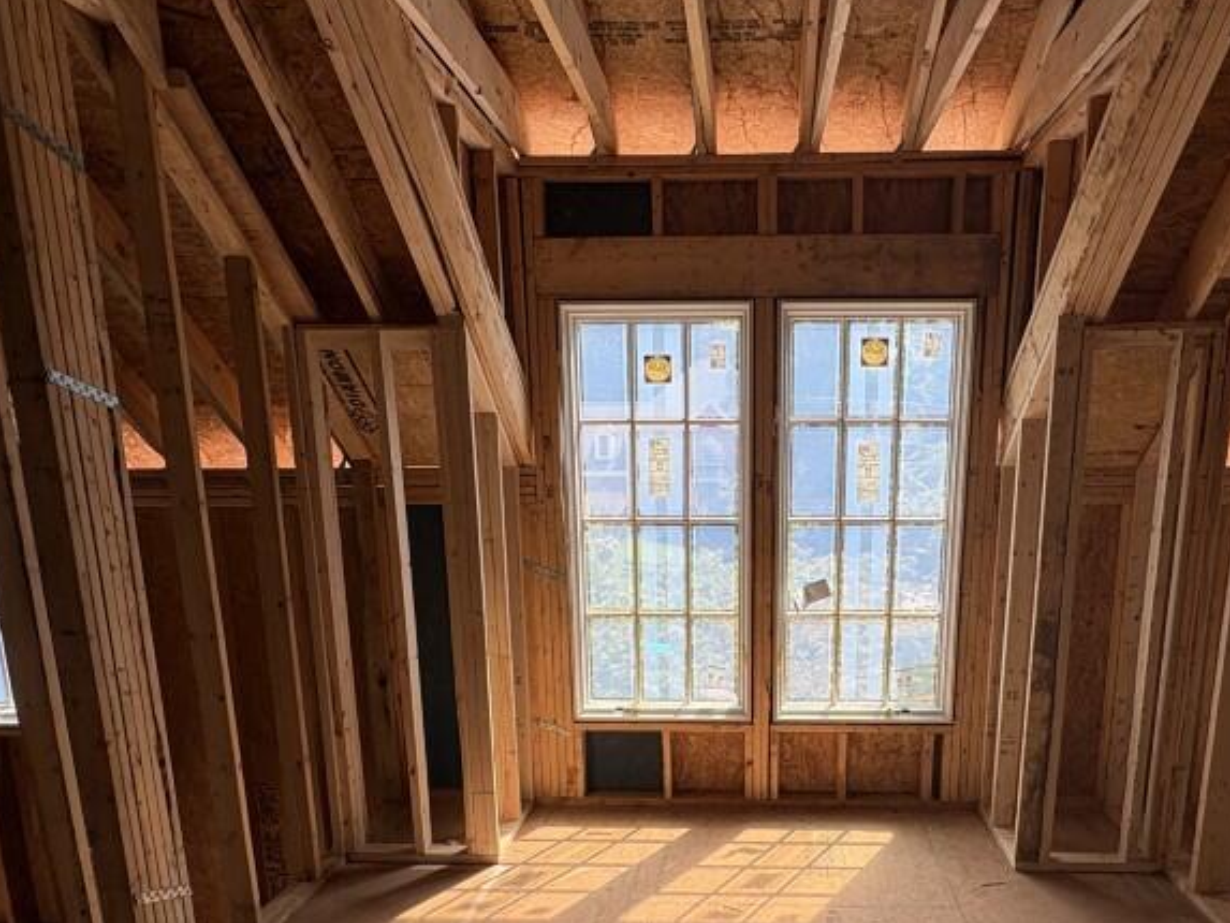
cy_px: 659
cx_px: 726
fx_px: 889
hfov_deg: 68.8
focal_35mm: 25
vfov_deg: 53.1
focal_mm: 2.22
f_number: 2.2
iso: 40
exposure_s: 1/244
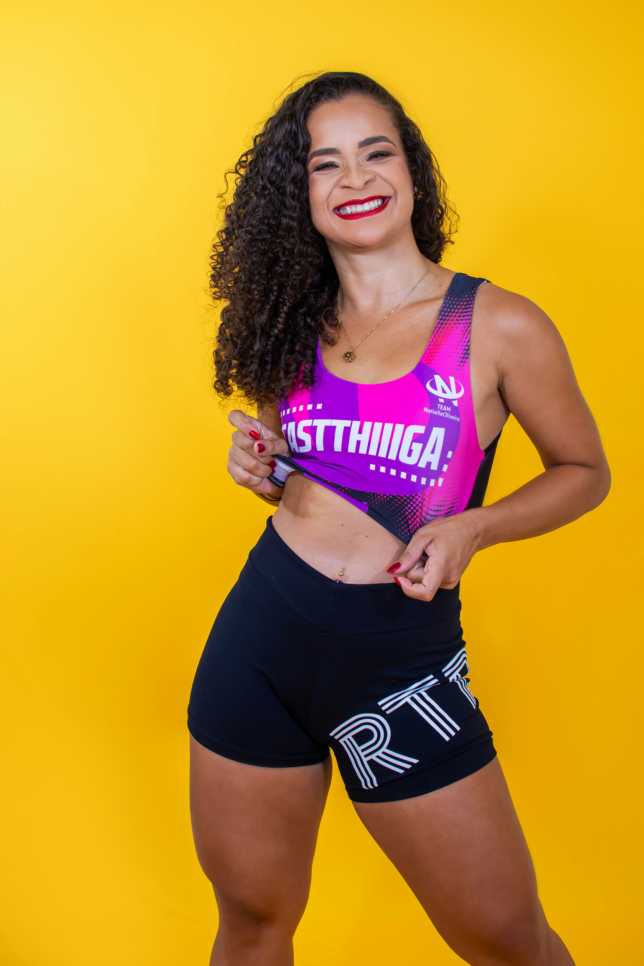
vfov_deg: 36.2
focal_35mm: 55
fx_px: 1476
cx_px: 331
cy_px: 462
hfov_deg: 24.6
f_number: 3.2
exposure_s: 1/200
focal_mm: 35
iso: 250
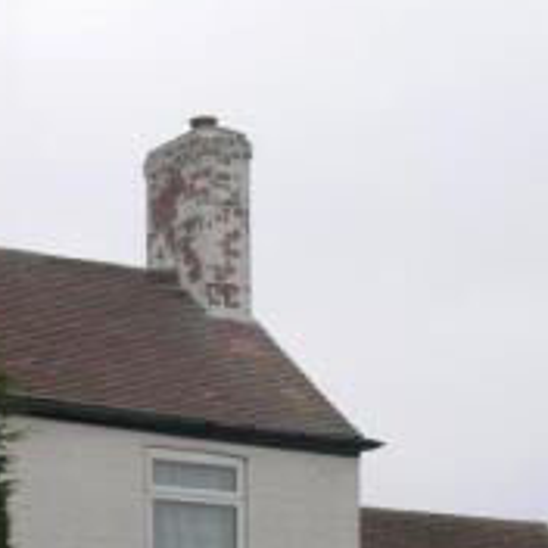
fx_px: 2418
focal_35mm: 135
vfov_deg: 12.8
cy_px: 540
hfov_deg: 12.7
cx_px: -83
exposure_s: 1/148
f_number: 5.9
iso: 50
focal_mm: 9.5
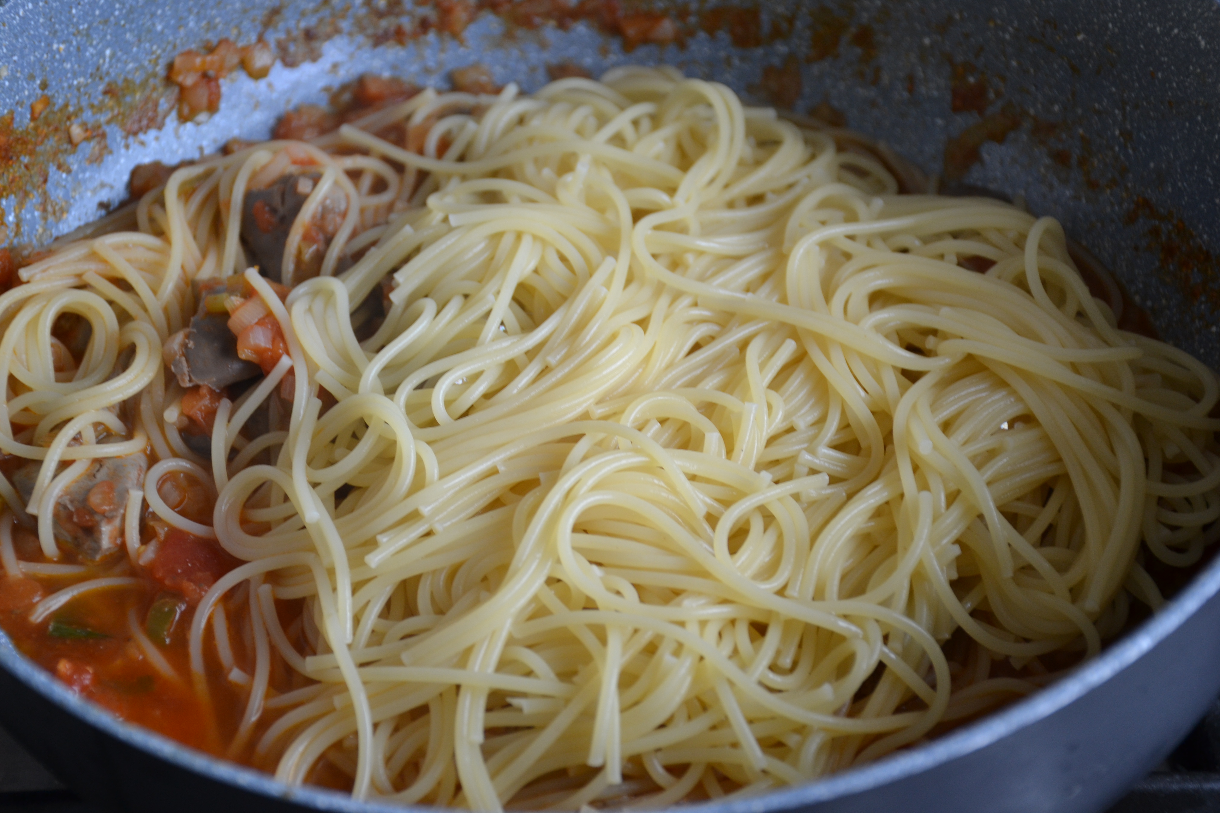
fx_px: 2541
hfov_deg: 27.0
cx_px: 610
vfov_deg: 18.2
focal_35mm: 75
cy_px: 406
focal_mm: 50
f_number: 4.8
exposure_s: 1/80
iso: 400
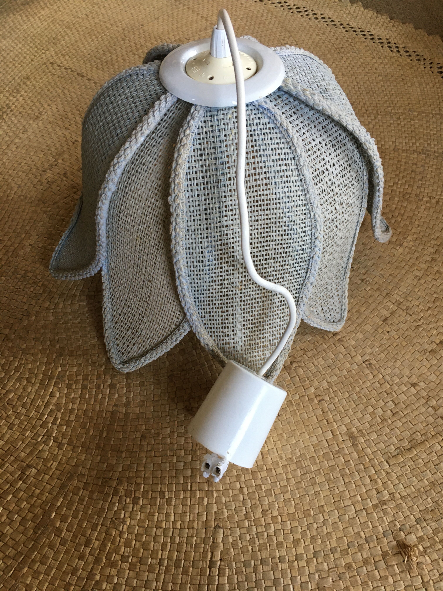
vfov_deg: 61.7
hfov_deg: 48.2
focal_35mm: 29
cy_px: 296
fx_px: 495
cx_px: 222
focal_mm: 4.15
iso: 125
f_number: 2.2
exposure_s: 1/33
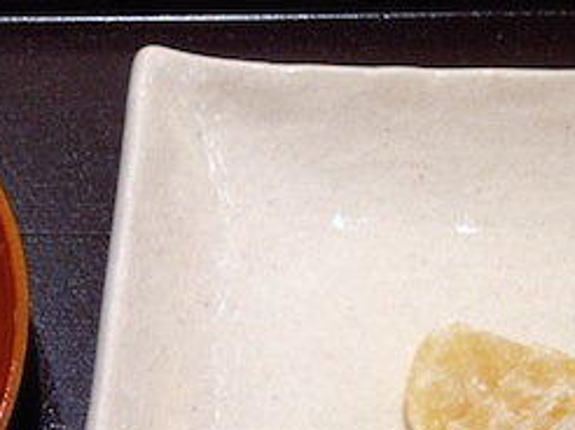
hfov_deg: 21.9
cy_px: 351
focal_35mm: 86
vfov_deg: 17.0
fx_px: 1427
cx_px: -16
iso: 64
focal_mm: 4.12
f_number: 2.4
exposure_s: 1/24
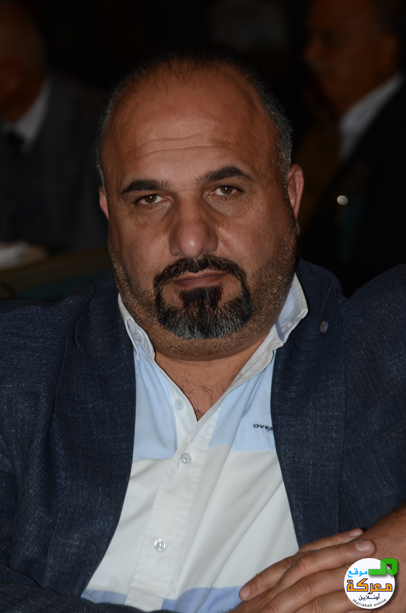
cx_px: 203
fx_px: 2855
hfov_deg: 8.1
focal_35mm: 168
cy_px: 306
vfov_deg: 12.3
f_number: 4.5
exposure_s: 1/250
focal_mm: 112
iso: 125
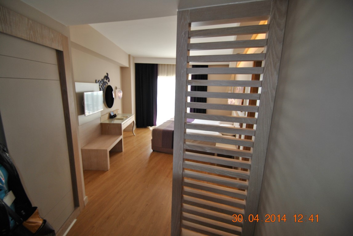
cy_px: 118
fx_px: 147
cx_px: 176
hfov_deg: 100.3
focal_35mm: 15
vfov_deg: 77.5
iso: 200
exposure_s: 1/60
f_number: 3.5
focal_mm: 10
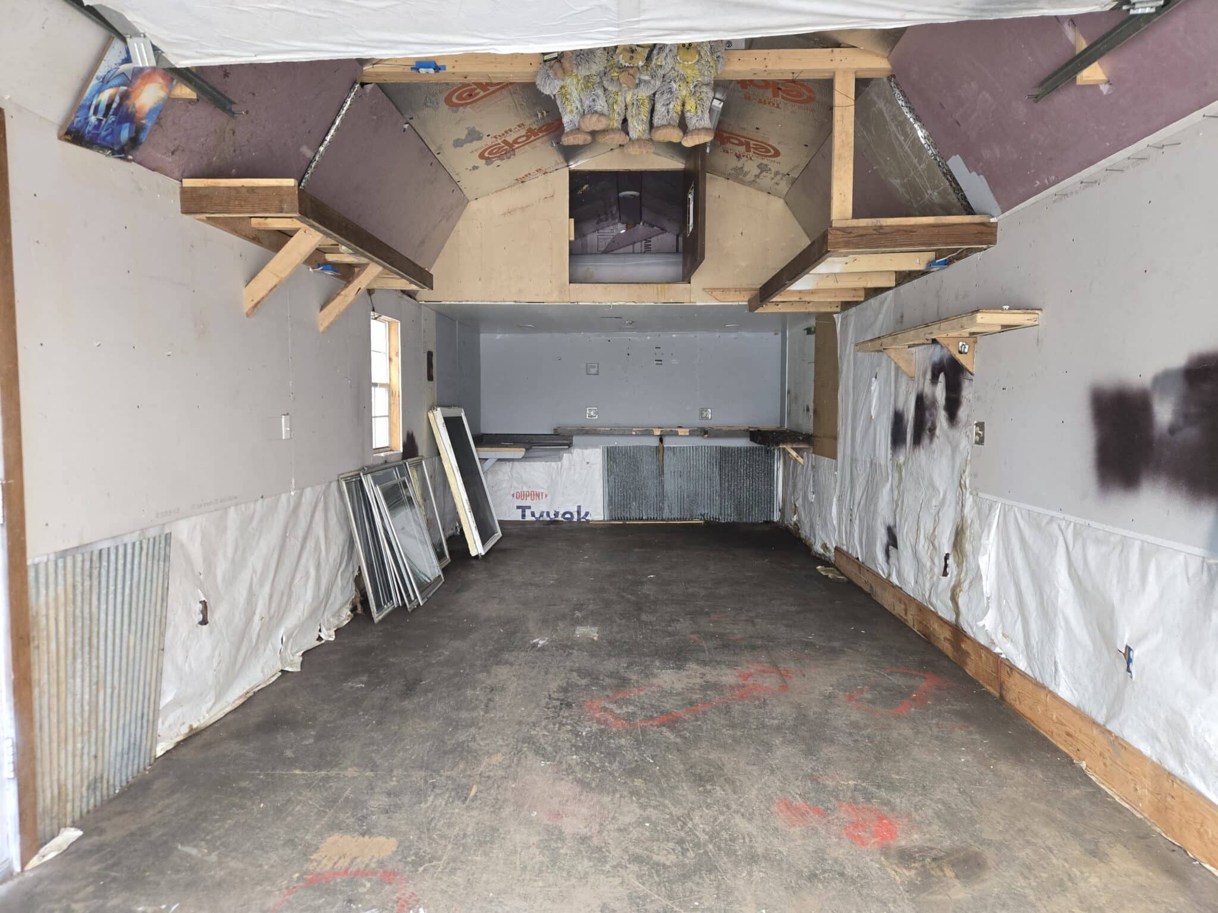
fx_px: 809
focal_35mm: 23
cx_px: 609
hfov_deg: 73.9
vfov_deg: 58.9
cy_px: 456
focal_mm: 5.4
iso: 200
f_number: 1.8
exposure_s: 1/120
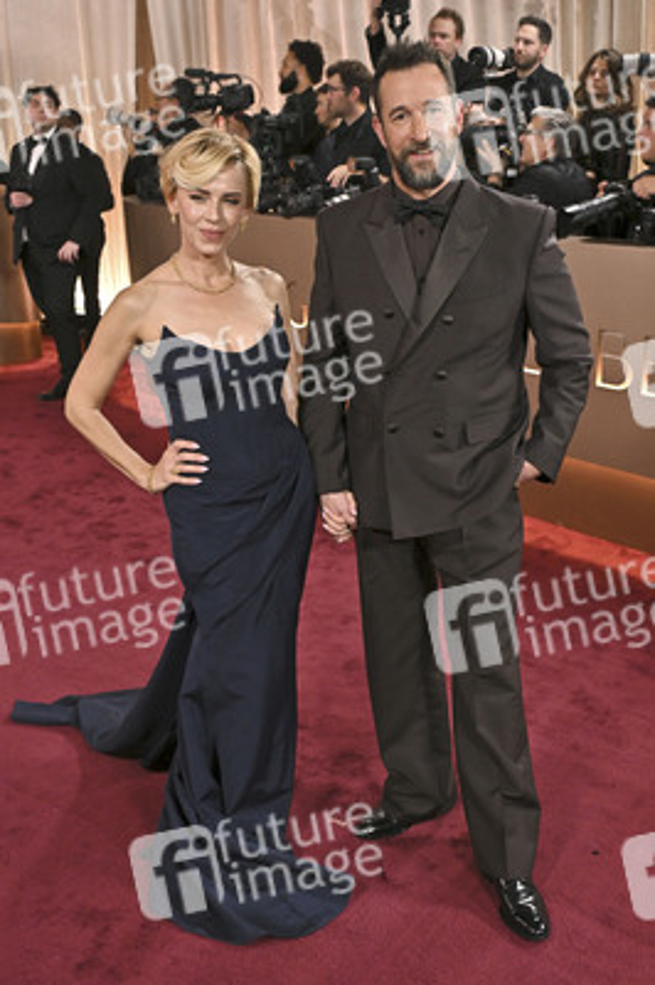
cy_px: 492
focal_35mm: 36
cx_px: 328
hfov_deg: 36.8
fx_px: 984
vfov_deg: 53.2
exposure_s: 1/320
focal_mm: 36
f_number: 5.6
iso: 2500
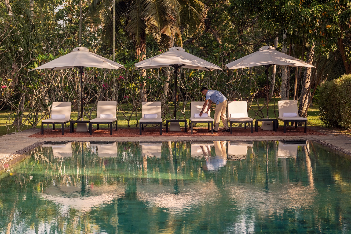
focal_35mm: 70
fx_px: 682
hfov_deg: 28.8
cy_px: 117
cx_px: 176
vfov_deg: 19.5
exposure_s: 1/200
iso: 200
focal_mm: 70
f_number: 8
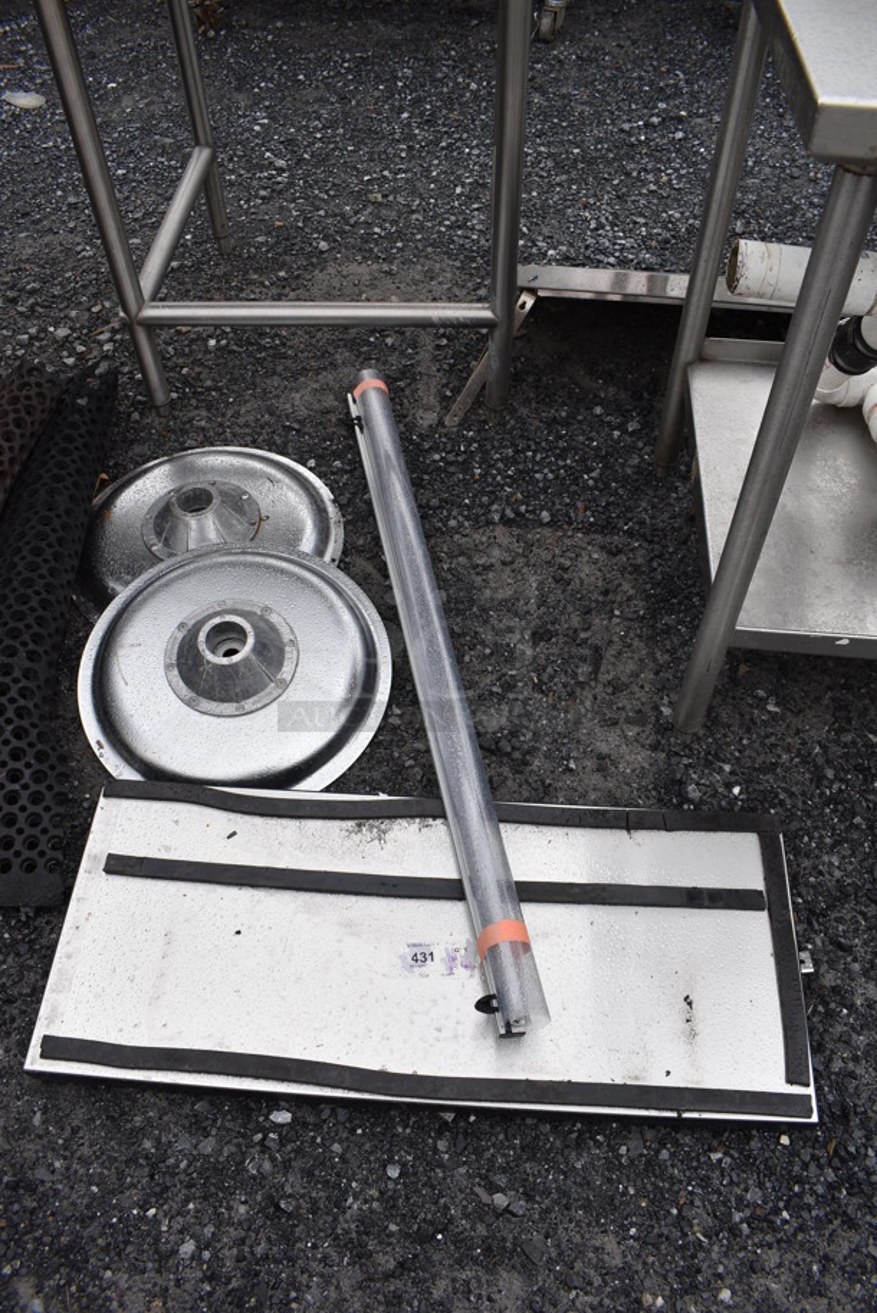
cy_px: 656
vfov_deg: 67.3
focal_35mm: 27
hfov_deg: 48.0
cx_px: 438
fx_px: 985
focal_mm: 18
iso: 200
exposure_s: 1/250
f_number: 7.1
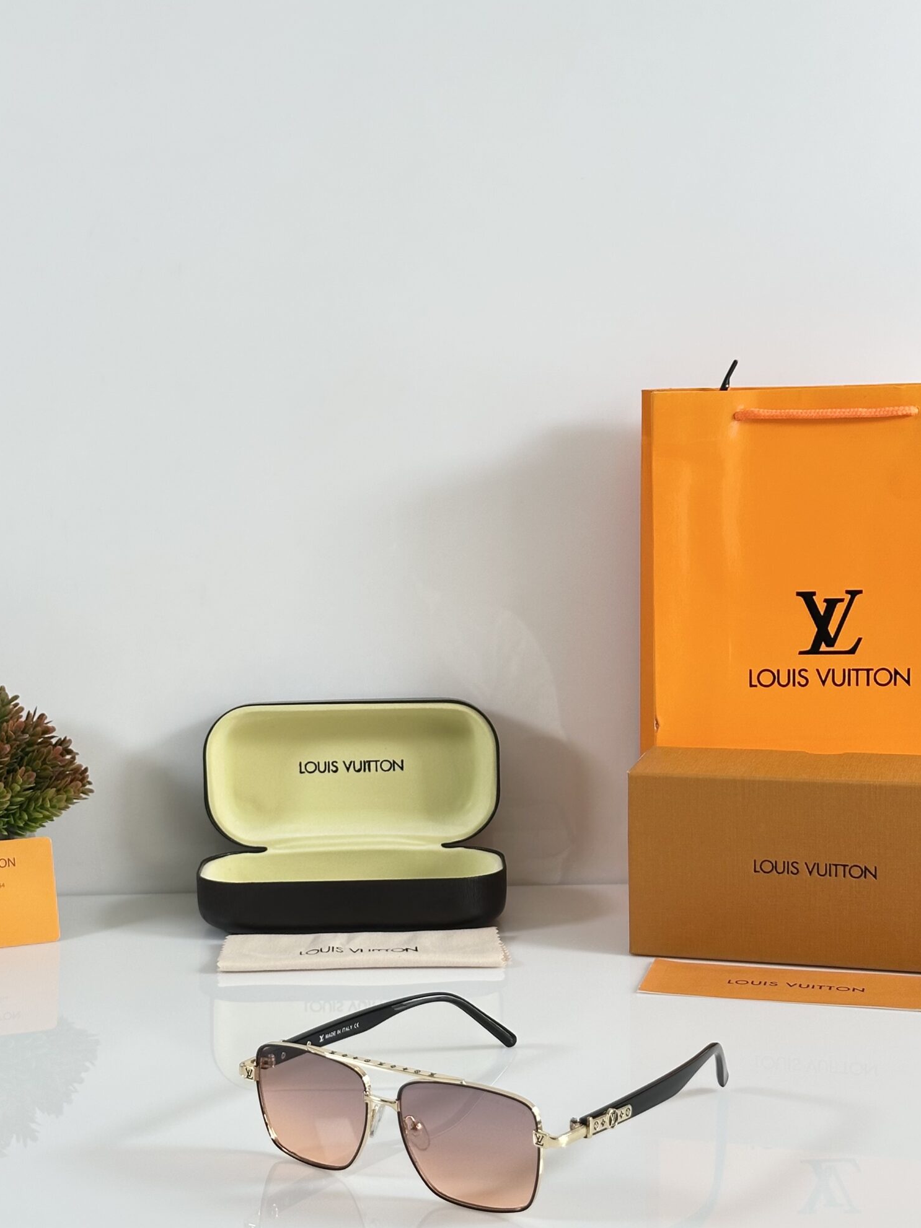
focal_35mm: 62
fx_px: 2200
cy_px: 634
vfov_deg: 31.2
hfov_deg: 23.6
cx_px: 423
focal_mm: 6.86
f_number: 1.78
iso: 64
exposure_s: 1/121
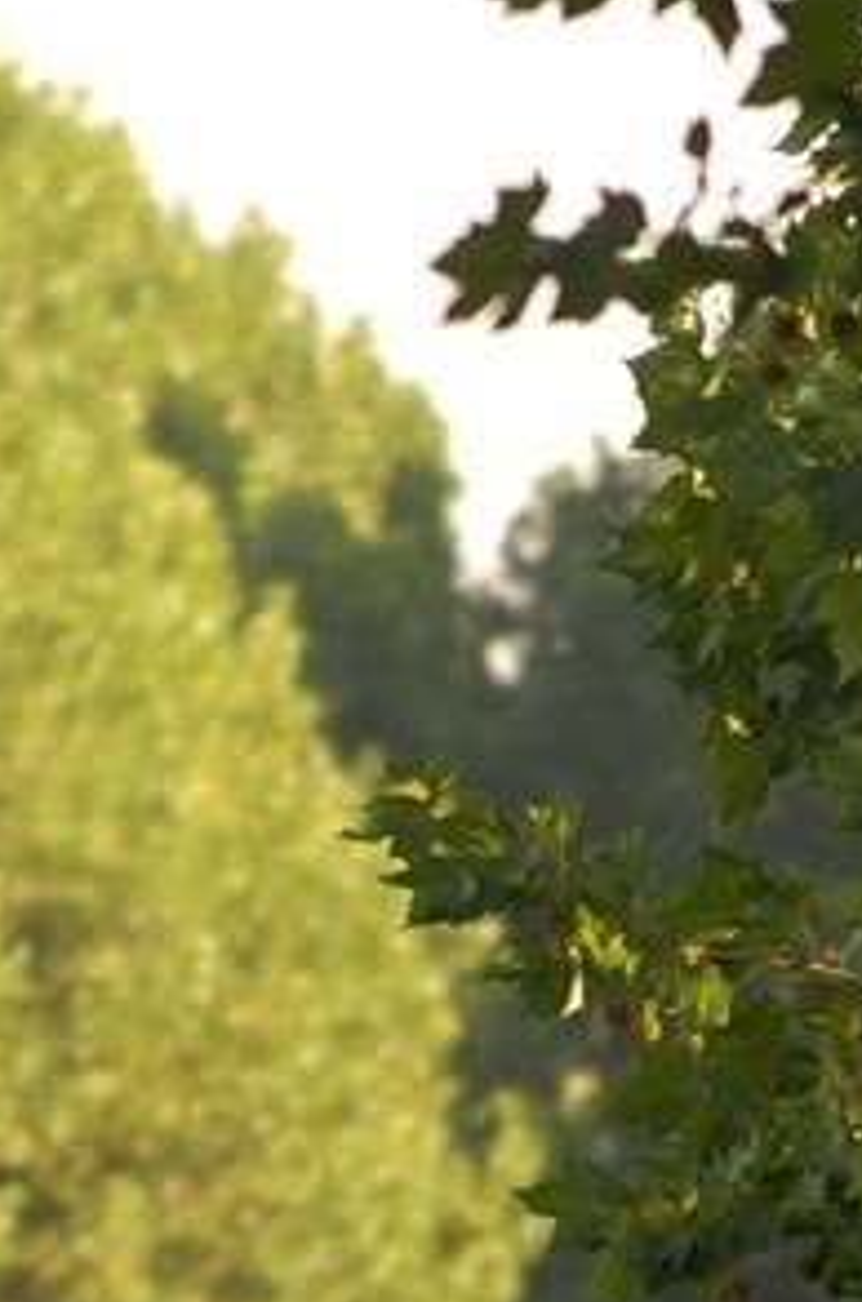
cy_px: 2746
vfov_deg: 1.3
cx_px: 853
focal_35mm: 1640
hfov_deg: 0.8
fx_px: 59179
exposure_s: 1/200
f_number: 3.3
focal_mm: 200
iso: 100
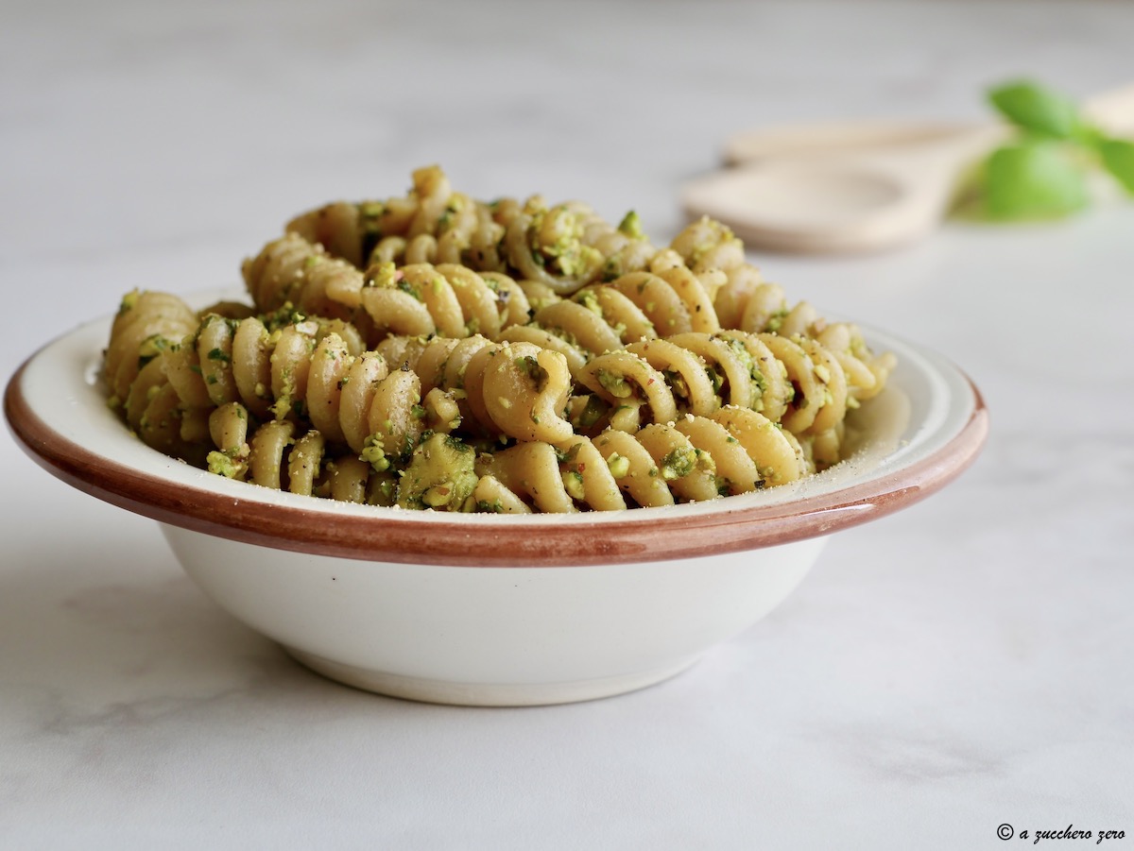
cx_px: 567
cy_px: 426
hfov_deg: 22.7
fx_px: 2818
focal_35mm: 86
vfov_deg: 17.2
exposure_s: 1/20
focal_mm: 43
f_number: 5.6
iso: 200
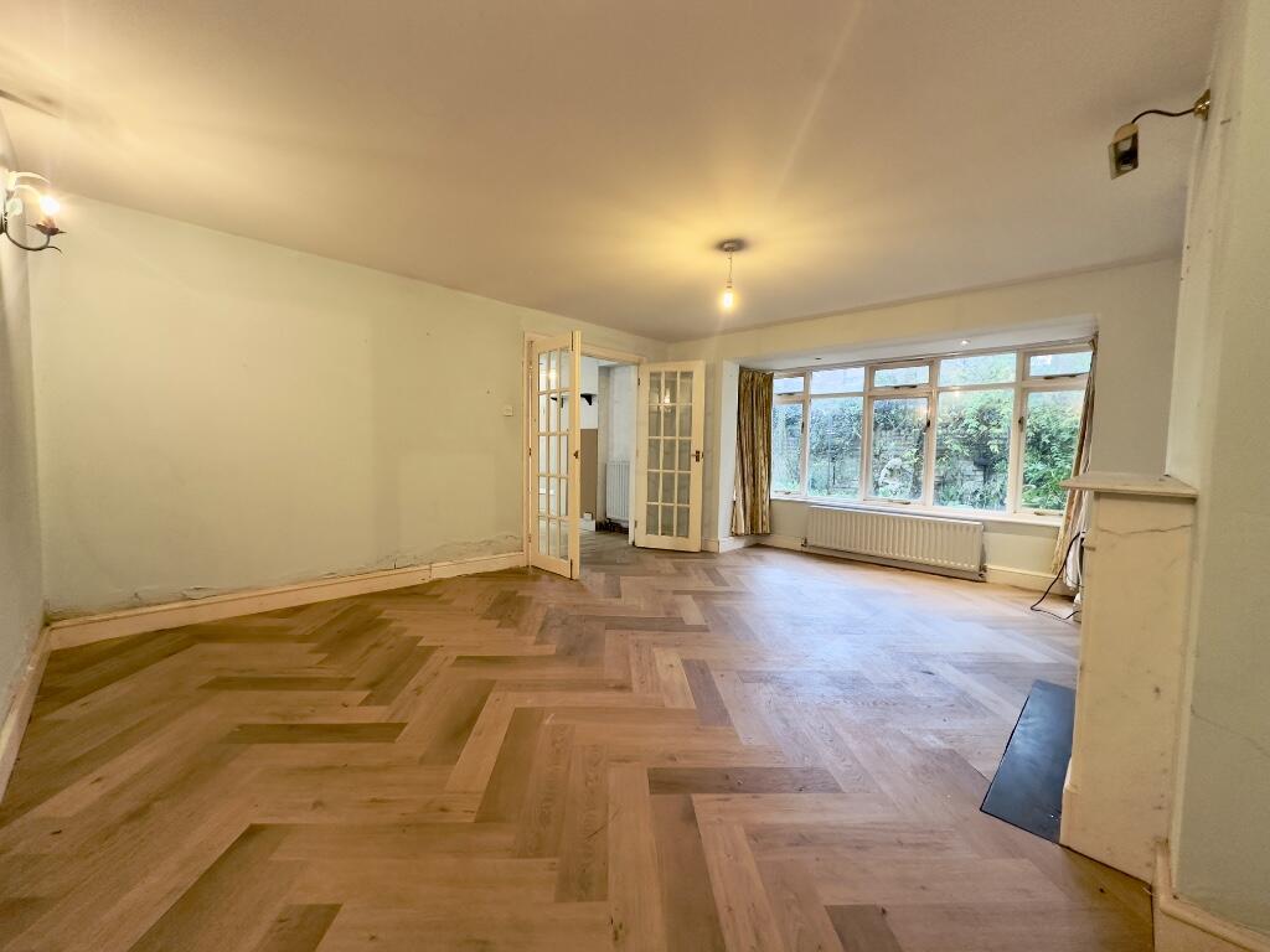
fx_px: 514
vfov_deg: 85.7
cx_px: 635
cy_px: 476
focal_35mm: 14
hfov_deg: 102.1
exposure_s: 1/50
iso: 200
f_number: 2.2
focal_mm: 2.22
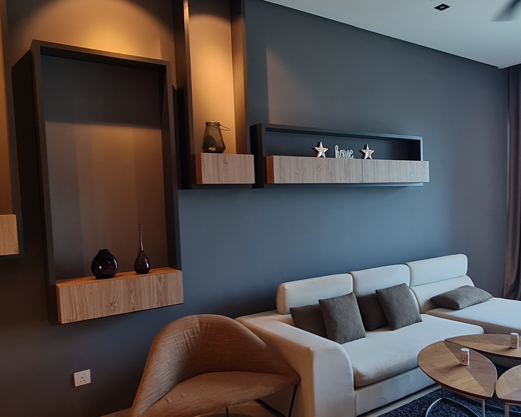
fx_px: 416
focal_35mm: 27
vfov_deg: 53.0
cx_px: 343
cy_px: 236
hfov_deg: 62.6
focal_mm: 2.2
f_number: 2.2
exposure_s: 1/50
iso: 64
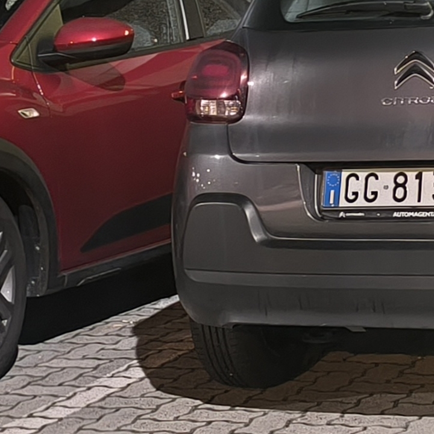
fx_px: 695
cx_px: 494
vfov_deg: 33.8
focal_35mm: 49
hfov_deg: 30.5
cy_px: 98
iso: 5000
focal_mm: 6.14
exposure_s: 1/9.09
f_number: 1.65
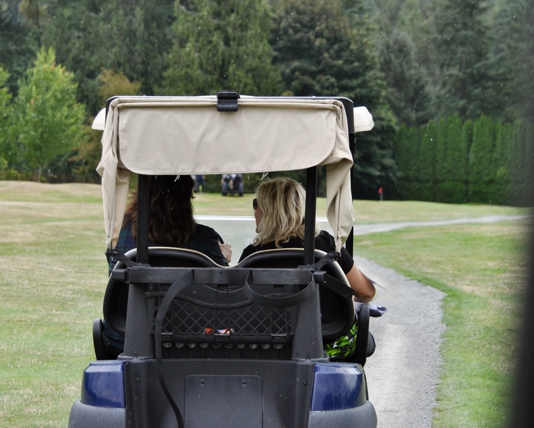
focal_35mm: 127
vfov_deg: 12.2
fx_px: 2008
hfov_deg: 15.1
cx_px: 250
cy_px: 217
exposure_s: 1/1250
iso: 400
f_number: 4.5
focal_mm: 70
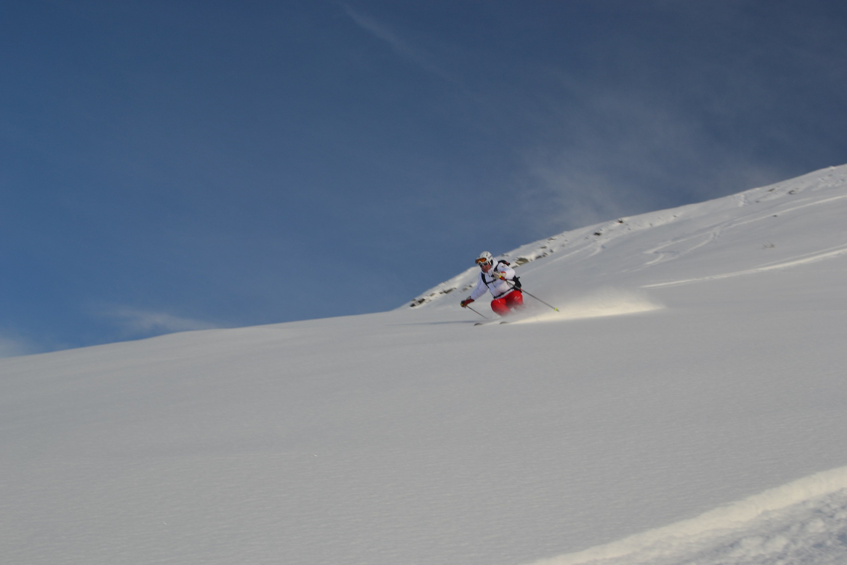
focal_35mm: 52
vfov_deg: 25.8
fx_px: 1235
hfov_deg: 37.9
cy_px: 282
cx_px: 424
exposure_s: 1/160
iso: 100
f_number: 6.3
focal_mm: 35
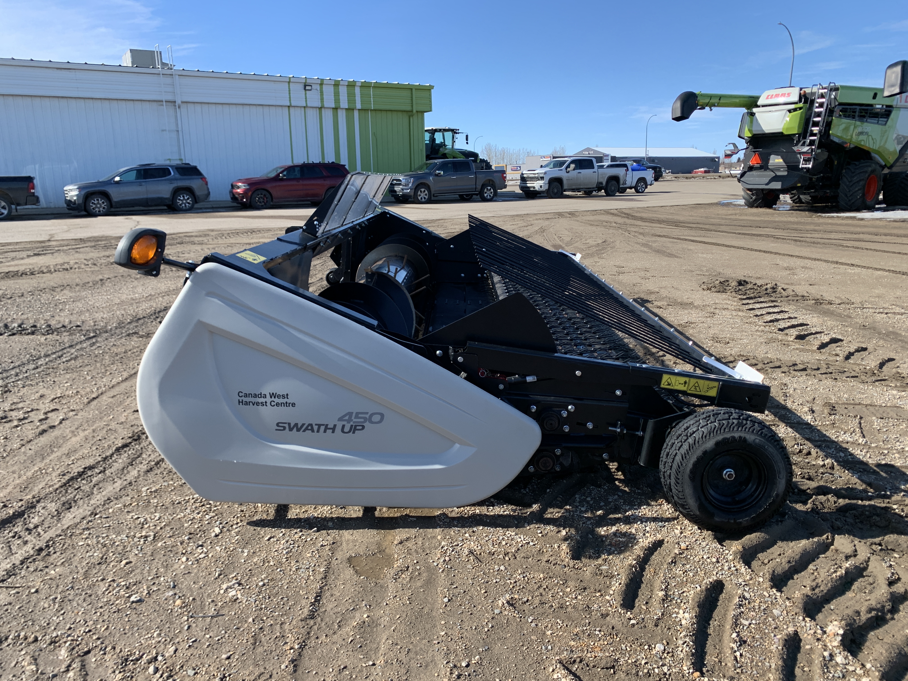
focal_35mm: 26
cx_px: 454
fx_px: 682
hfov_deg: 67.3
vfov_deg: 53.1
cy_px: 340
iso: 25
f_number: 1.8
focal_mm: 4.25
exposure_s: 1/1718
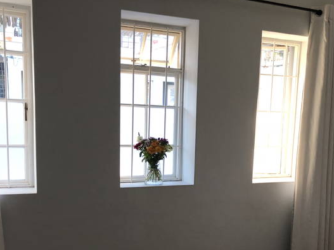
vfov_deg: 33.7
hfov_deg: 44.6
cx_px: 196
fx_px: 405
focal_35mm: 42
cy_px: 184
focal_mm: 4
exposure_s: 1/25
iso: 32
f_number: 1.8
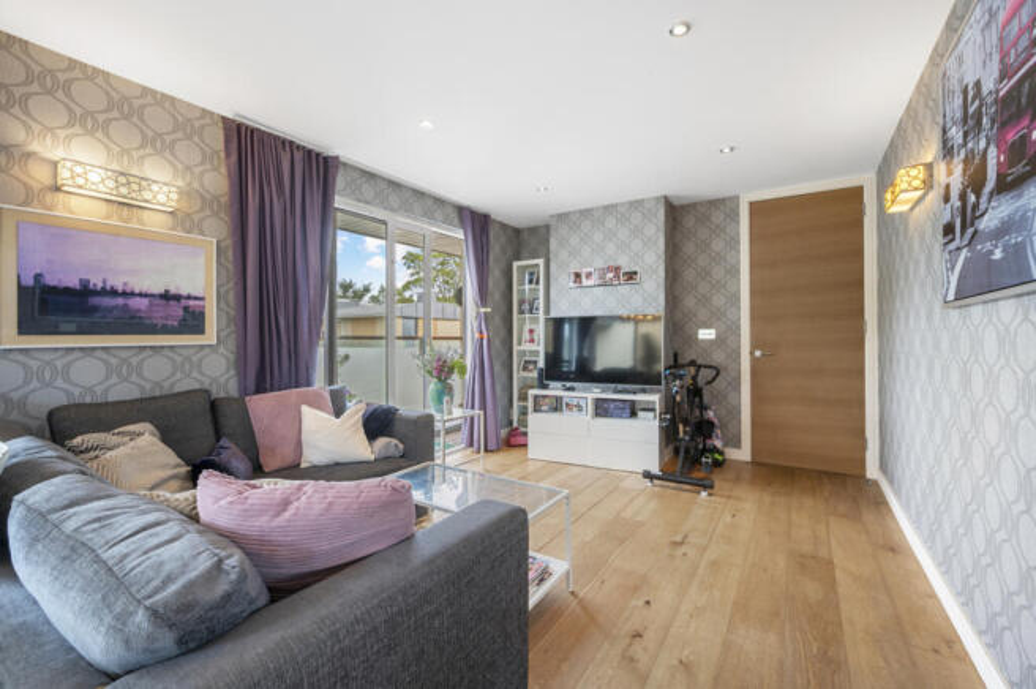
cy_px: 344
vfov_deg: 79.1
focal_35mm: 14
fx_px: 417
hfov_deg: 102.4
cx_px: 518
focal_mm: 14.5
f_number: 16
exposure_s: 1
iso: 200
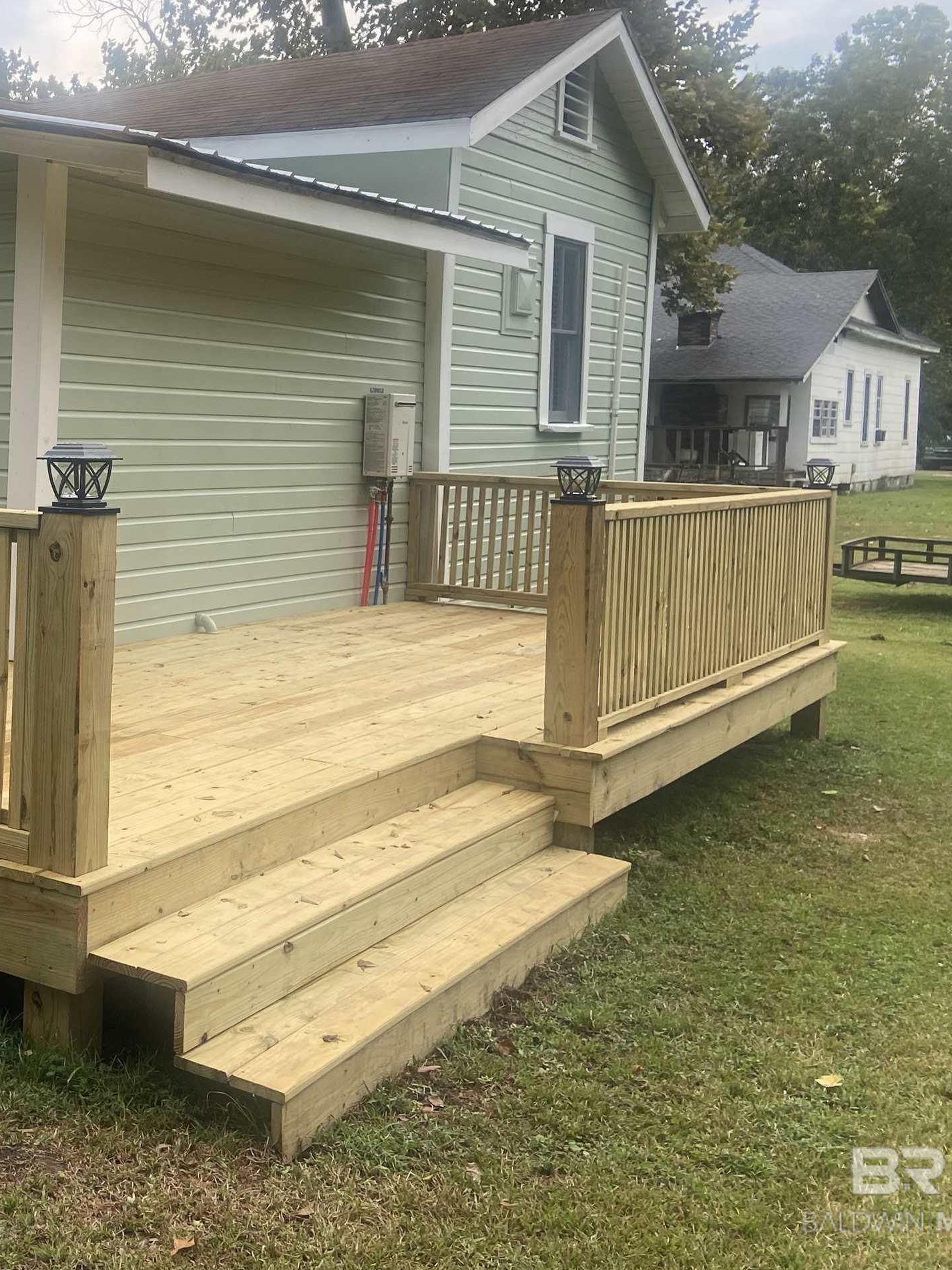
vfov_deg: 44.6
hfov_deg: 32.1
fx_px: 1540
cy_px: 519
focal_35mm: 42
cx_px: 40
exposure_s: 1/571
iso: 32
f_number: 1.8
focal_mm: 4.25
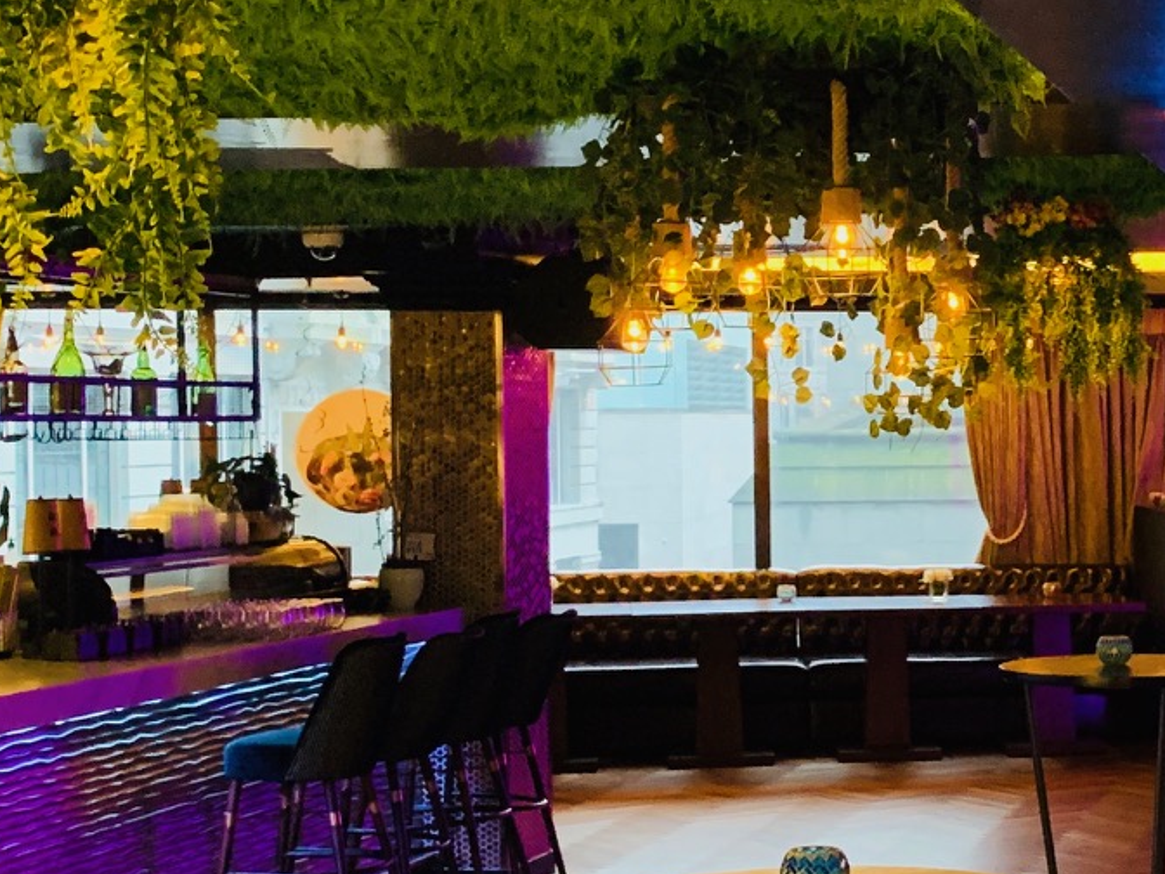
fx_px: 2625
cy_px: 503
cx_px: 1084
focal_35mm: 78
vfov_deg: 18.9
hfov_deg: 24.2
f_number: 1.8
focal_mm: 4.25
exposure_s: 1/33
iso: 400
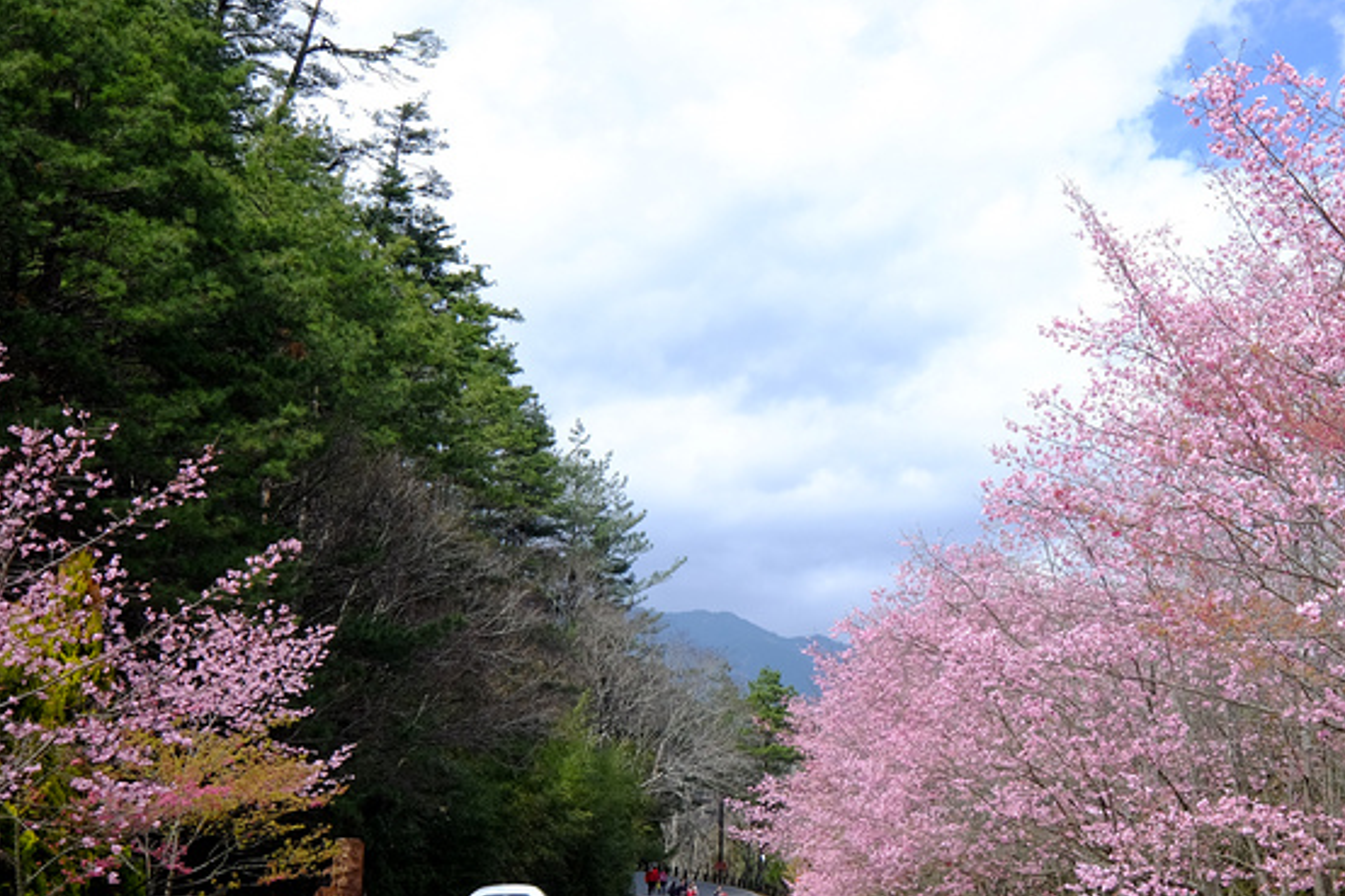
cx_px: 961
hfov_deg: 37.5
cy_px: 591
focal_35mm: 52
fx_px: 1942
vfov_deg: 25.8
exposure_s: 1/150
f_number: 9
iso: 400
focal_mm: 24
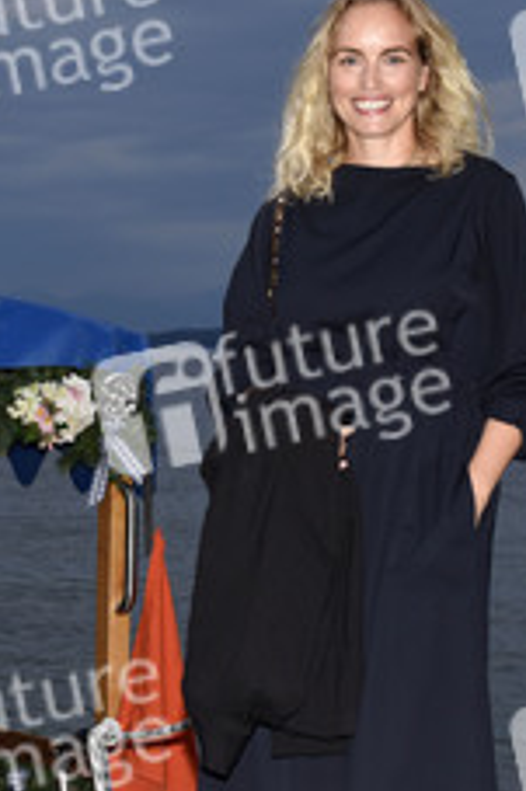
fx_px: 1931
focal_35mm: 88
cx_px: 373
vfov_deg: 23.0
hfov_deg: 15.5
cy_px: 568
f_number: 6.3
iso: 1000
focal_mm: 50
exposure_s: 1/160
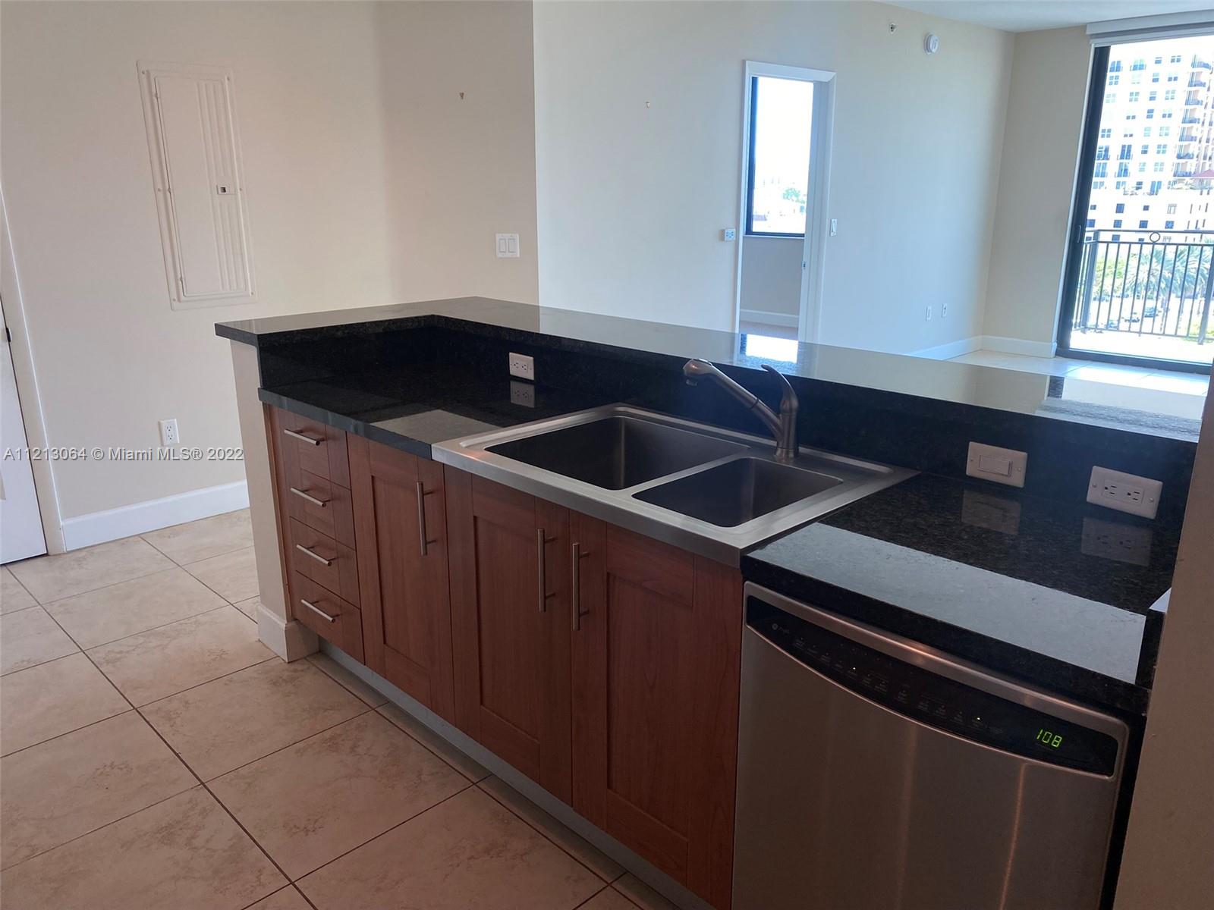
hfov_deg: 67.3
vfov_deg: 53.1
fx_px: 912
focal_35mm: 26
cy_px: 455
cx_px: 607
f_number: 1.8
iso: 40
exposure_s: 1/120
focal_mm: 4.25
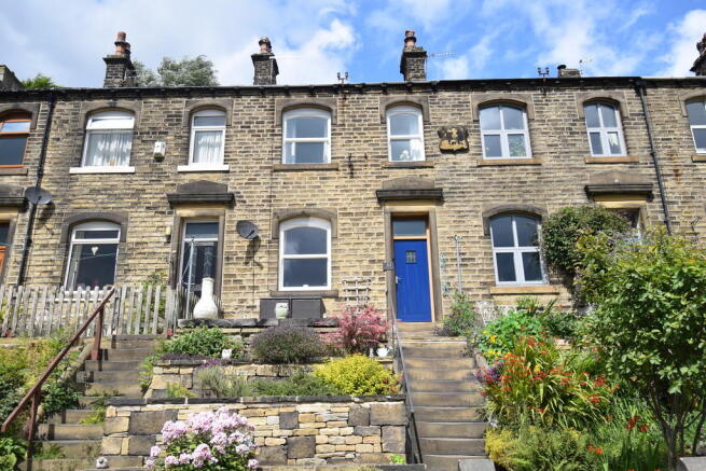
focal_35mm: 30
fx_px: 588
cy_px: 236
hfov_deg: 61.9
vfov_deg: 43.6
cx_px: 353
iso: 200
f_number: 9
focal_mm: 20
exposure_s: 1/320
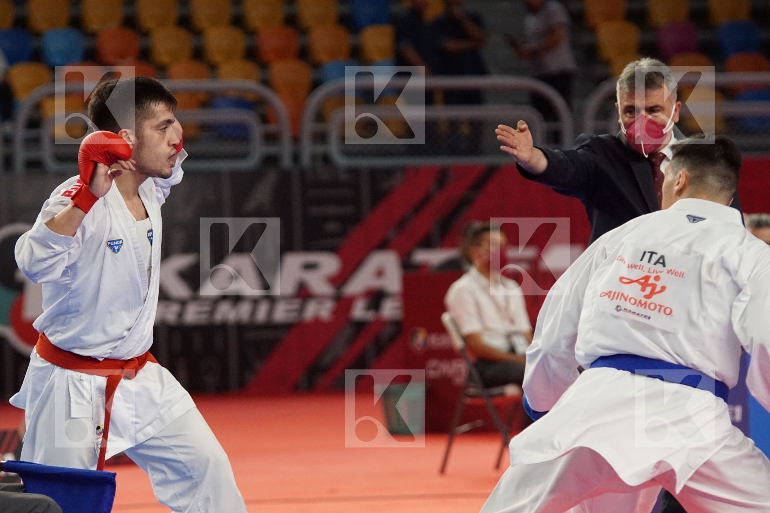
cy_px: 256
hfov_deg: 9.1
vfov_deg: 6.1
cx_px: 385
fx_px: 4812
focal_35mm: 225
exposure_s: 1/2000
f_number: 2.8
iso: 3200
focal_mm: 150
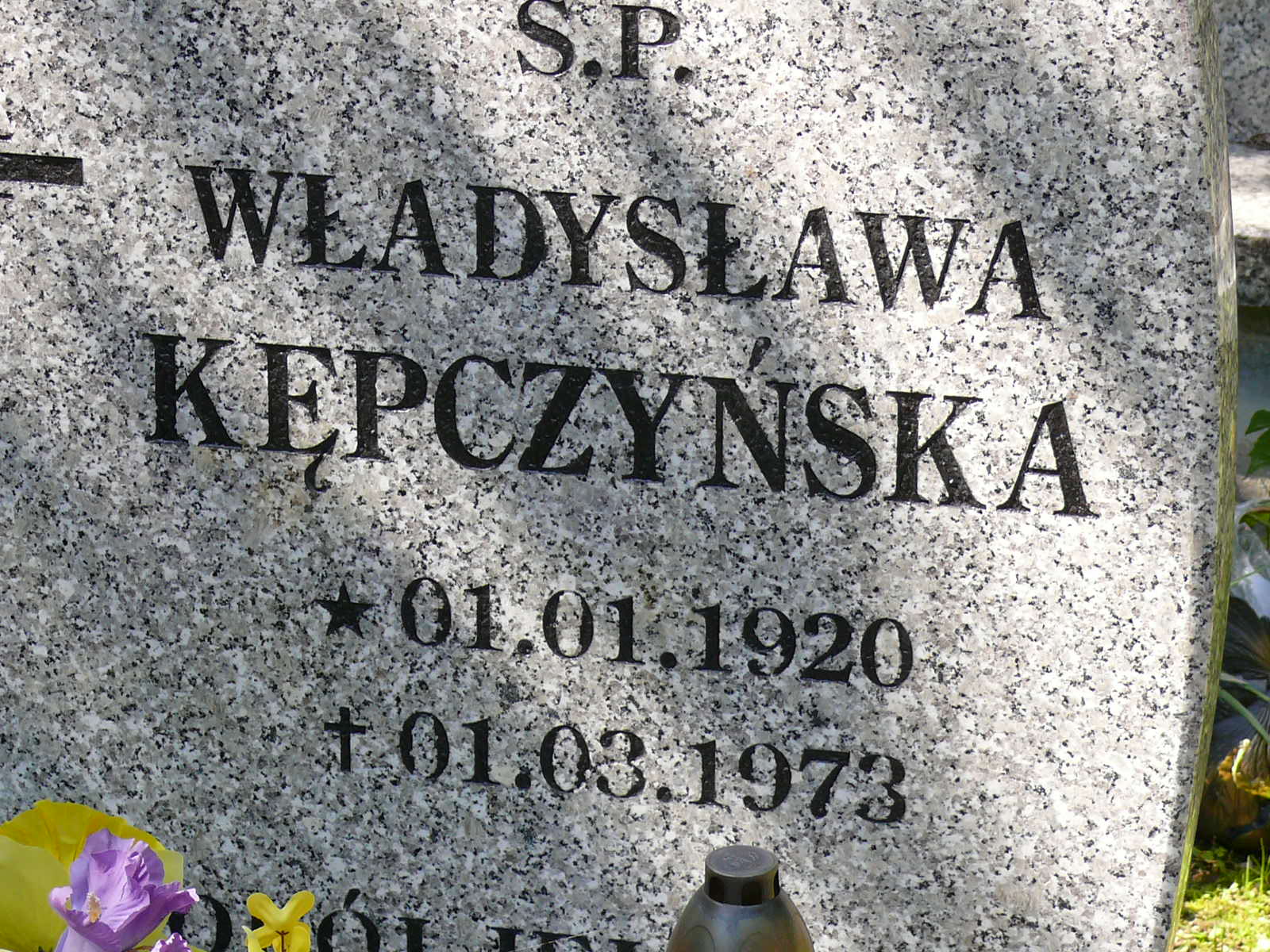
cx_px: 635
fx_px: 5430
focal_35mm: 148
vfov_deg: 10.0
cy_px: 476
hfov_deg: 13.3
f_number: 4
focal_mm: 17.6
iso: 100
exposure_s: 1/200
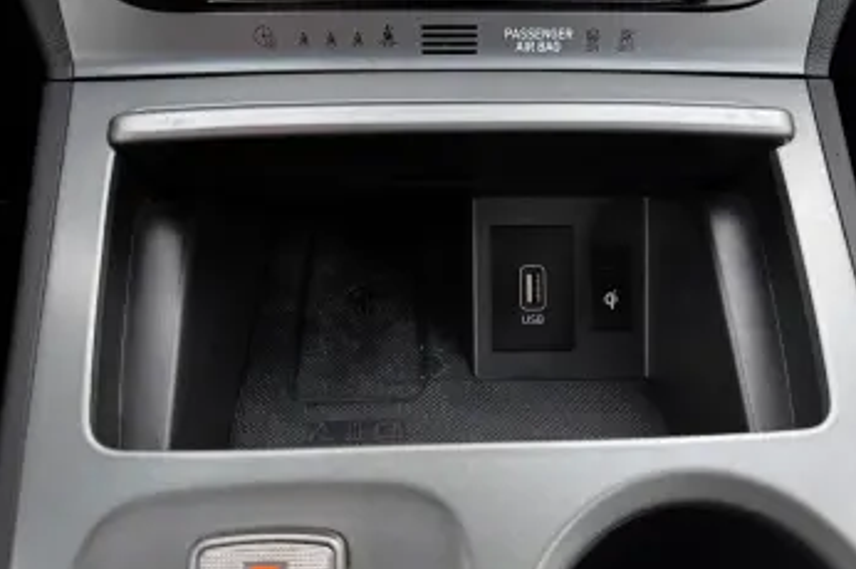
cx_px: 433
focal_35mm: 26
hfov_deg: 69.4
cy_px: 302
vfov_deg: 49.4
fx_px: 618
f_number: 1.78
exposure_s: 1/121
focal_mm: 6.76
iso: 100
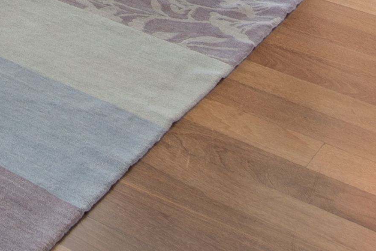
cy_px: -417
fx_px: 1003
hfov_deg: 18.5
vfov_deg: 11.1
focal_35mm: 96
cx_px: -207
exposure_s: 1/30
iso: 100
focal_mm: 14
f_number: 13
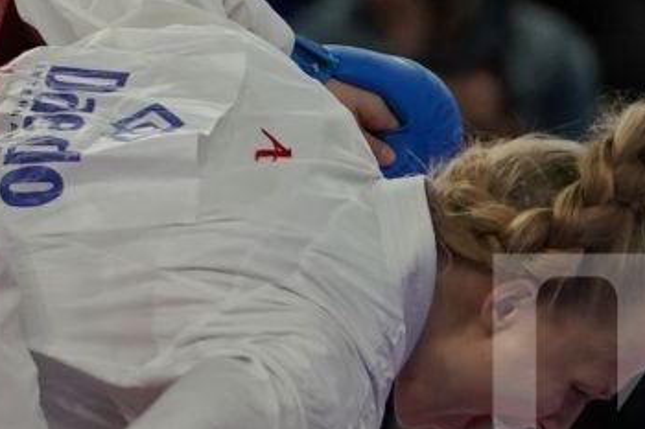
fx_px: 19089
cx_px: 41
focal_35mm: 1066
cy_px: 422
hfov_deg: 1.9
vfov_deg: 1.3
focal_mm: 138
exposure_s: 1/1000
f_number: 2.8
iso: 800
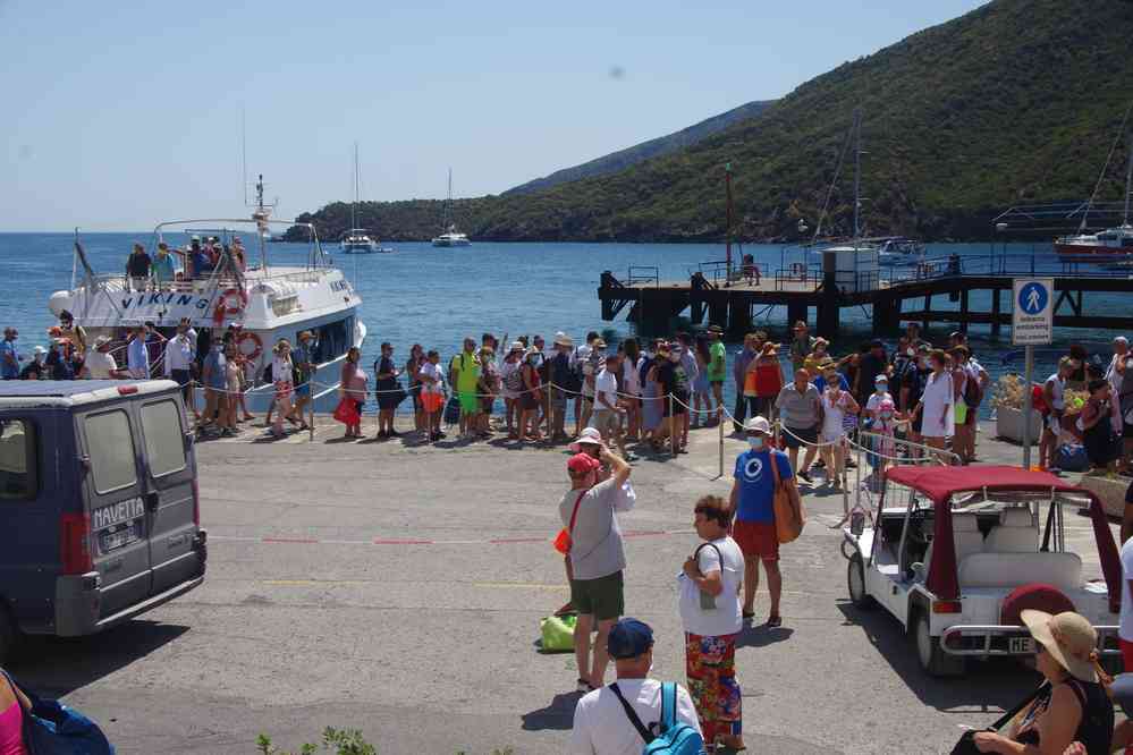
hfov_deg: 40.3
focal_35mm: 49
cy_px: 378
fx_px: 1542
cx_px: 566
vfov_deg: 27.5
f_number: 11
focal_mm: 32.5
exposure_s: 1/125
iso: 200
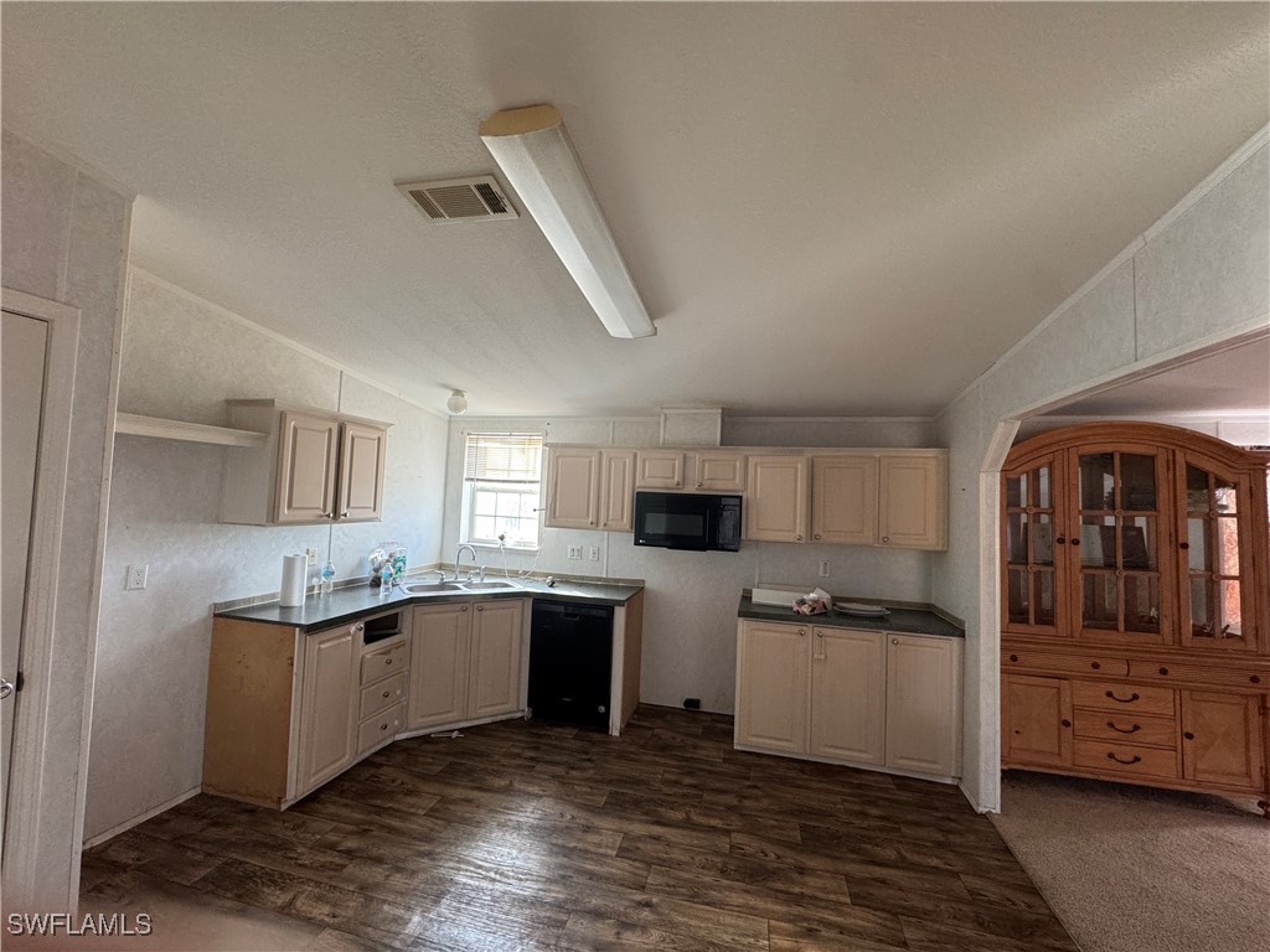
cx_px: 635
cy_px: 476
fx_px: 514
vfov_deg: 85.7
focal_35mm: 14
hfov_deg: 102.1
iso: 250
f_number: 2.2
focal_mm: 2.22
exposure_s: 1/99
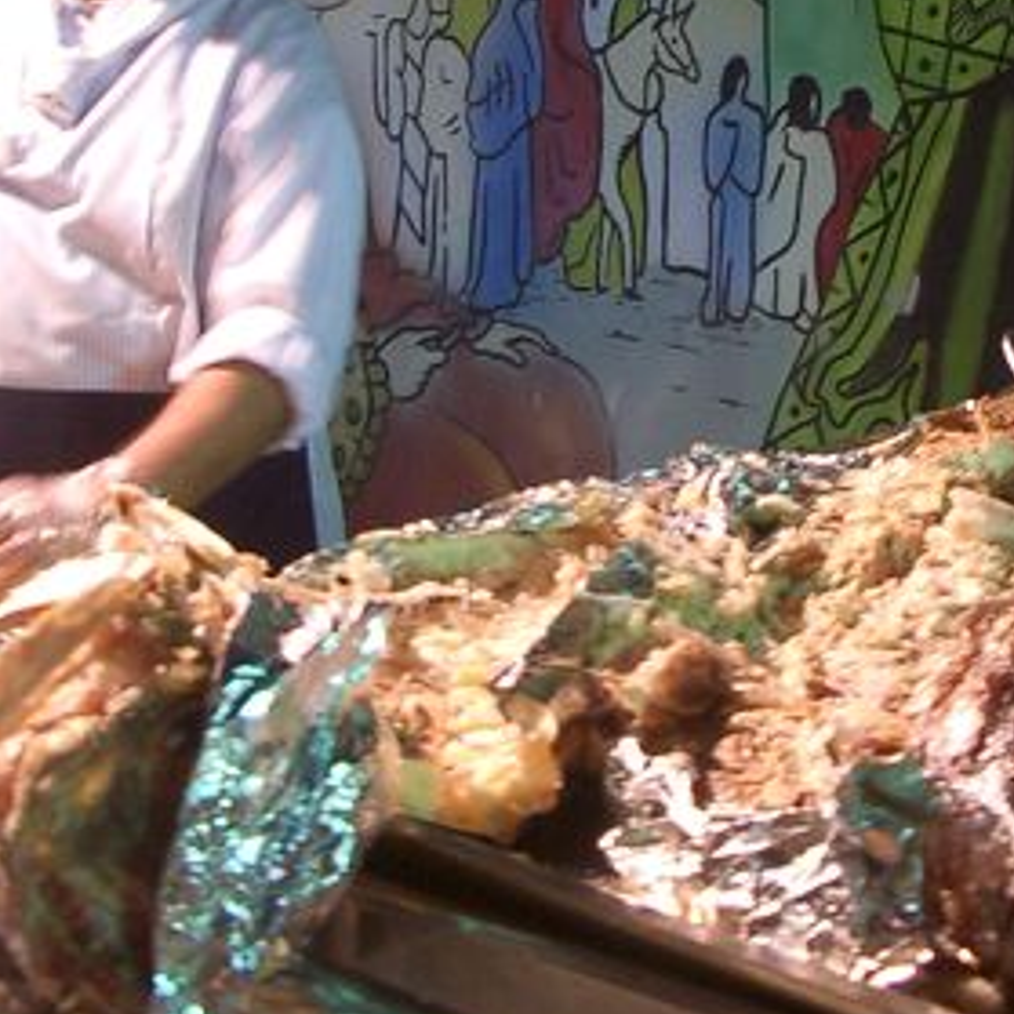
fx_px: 2386
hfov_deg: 24.0
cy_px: 318
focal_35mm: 72
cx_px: 592
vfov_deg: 23.9
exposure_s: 1/10
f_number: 2.6
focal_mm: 5.8
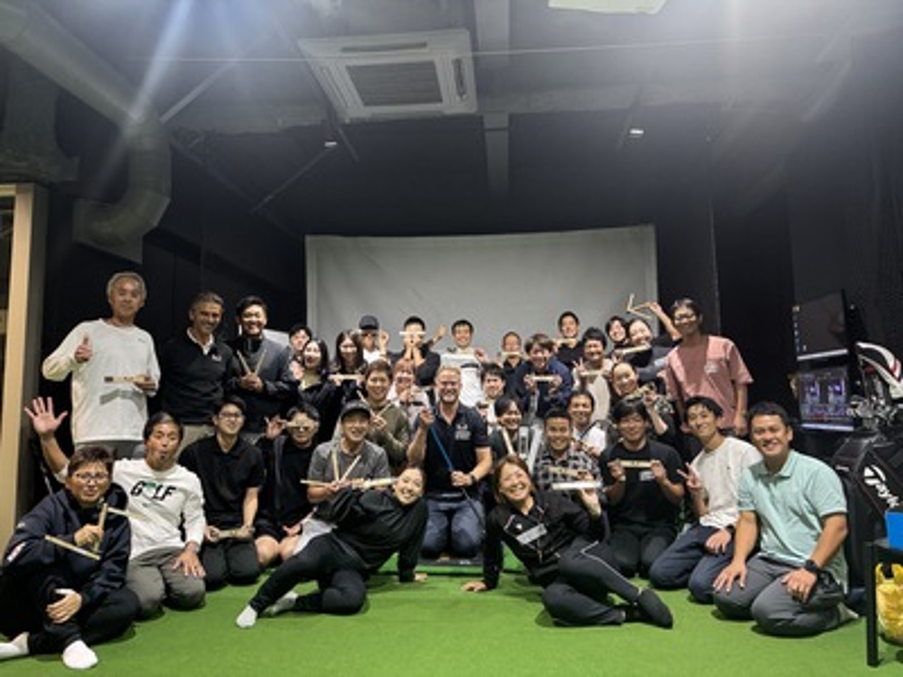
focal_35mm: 24
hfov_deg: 71.6
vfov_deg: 56.8
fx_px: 626
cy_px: 338
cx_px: 452
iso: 500
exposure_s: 1/50
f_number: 1.78
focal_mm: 6.76
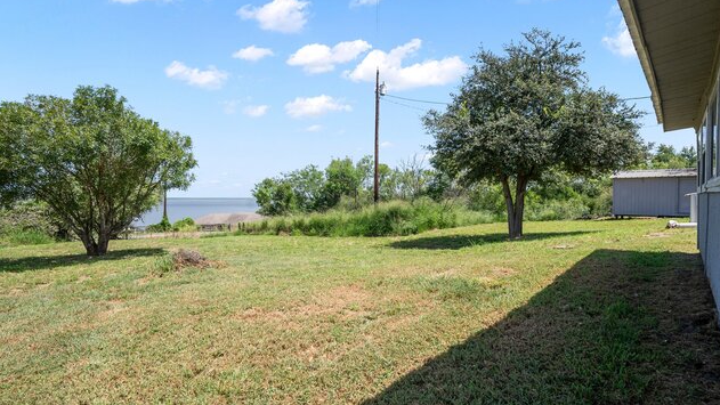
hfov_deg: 95.9
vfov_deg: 63.9
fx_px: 325
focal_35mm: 17
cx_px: 364
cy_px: 212
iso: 80
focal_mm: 16
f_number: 9
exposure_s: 1/125
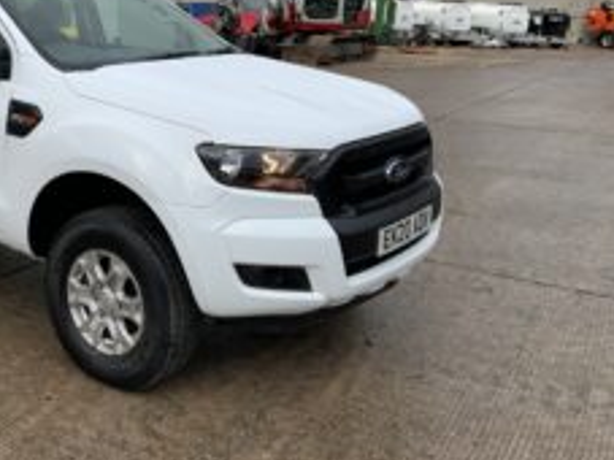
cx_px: 135
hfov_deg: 39.8
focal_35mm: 46
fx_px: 815
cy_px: 108
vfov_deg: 30.9
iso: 16
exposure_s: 1/683
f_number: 1.8
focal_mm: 3
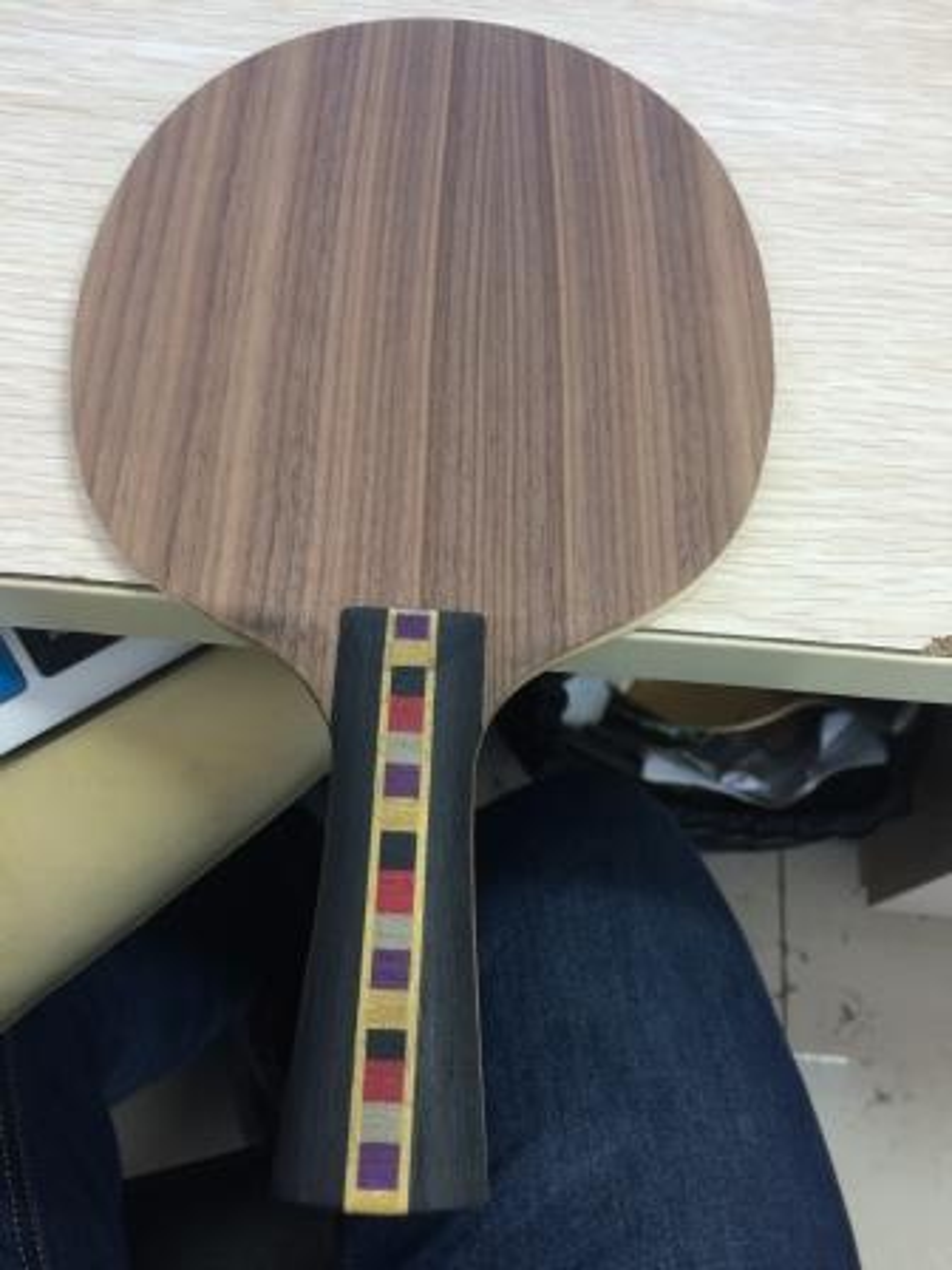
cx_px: 476
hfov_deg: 48.2
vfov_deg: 61.7
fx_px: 1063
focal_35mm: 29
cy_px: 635
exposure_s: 1/33
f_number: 2.2
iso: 100
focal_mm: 4.15
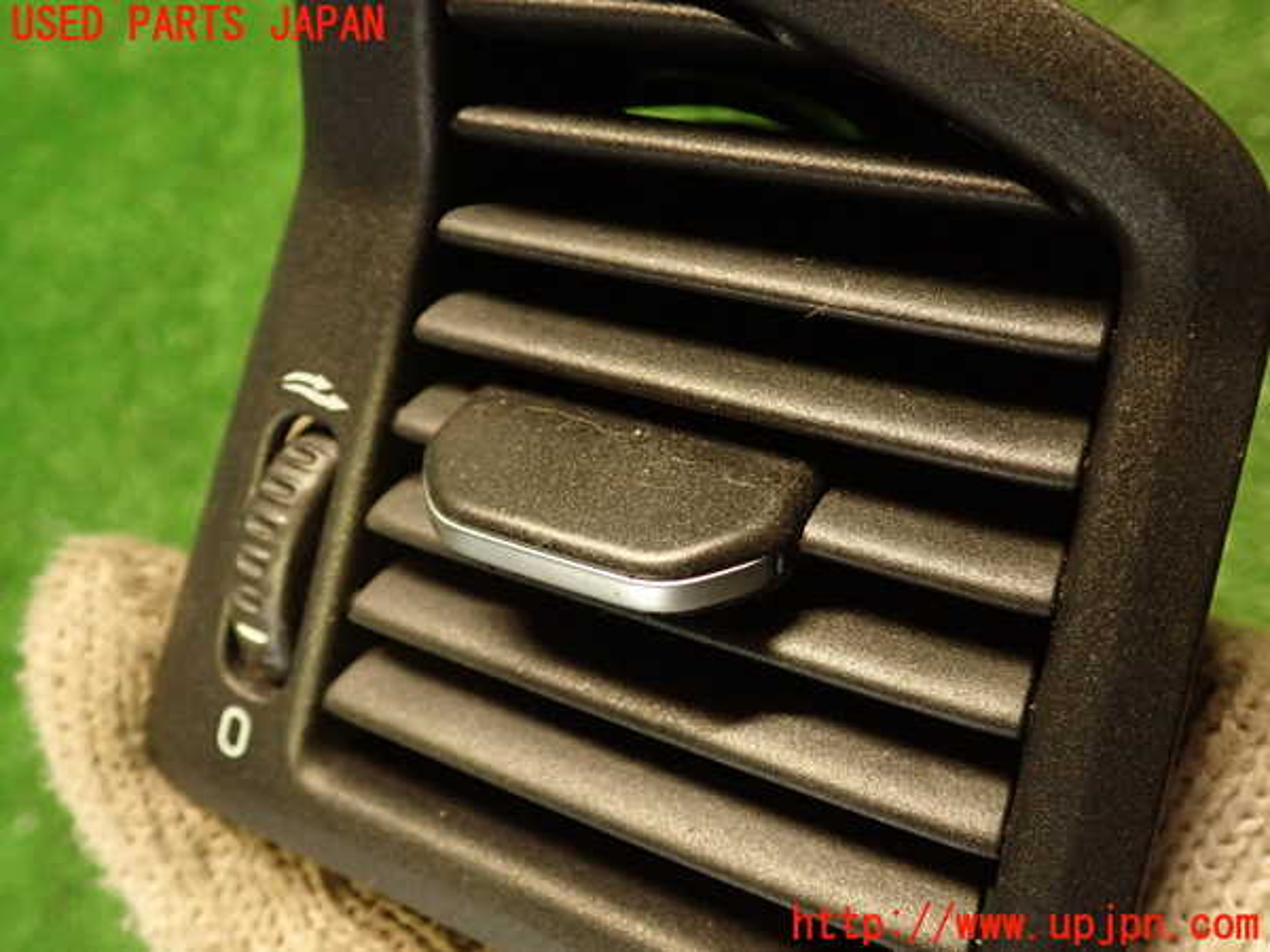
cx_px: 635
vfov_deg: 44.2
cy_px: 476
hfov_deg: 56.8
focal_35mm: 32
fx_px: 1174
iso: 640
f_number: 2.4
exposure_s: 1/30
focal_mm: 5.79
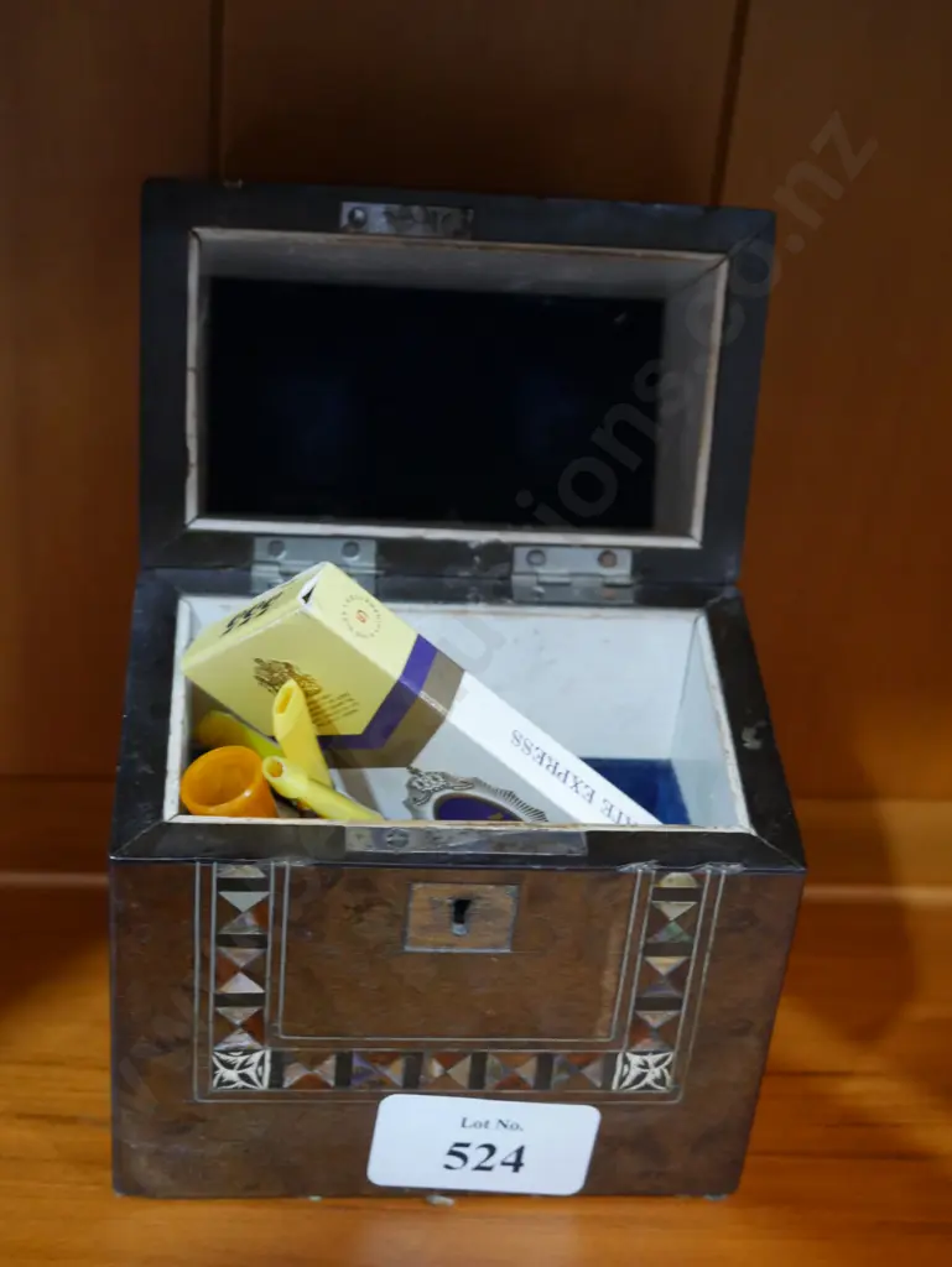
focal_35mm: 50
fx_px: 1832
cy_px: 634
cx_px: 476
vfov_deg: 38.2
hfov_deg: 29.1
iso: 2000
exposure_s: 1/60
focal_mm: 25
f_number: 5.3
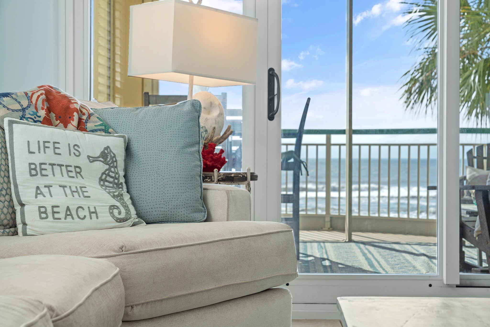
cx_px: 245
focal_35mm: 57
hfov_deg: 34.9
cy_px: 164
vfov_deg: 23.7
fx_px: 780
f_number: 8
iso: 500
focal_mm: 57.3
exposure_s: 1/100
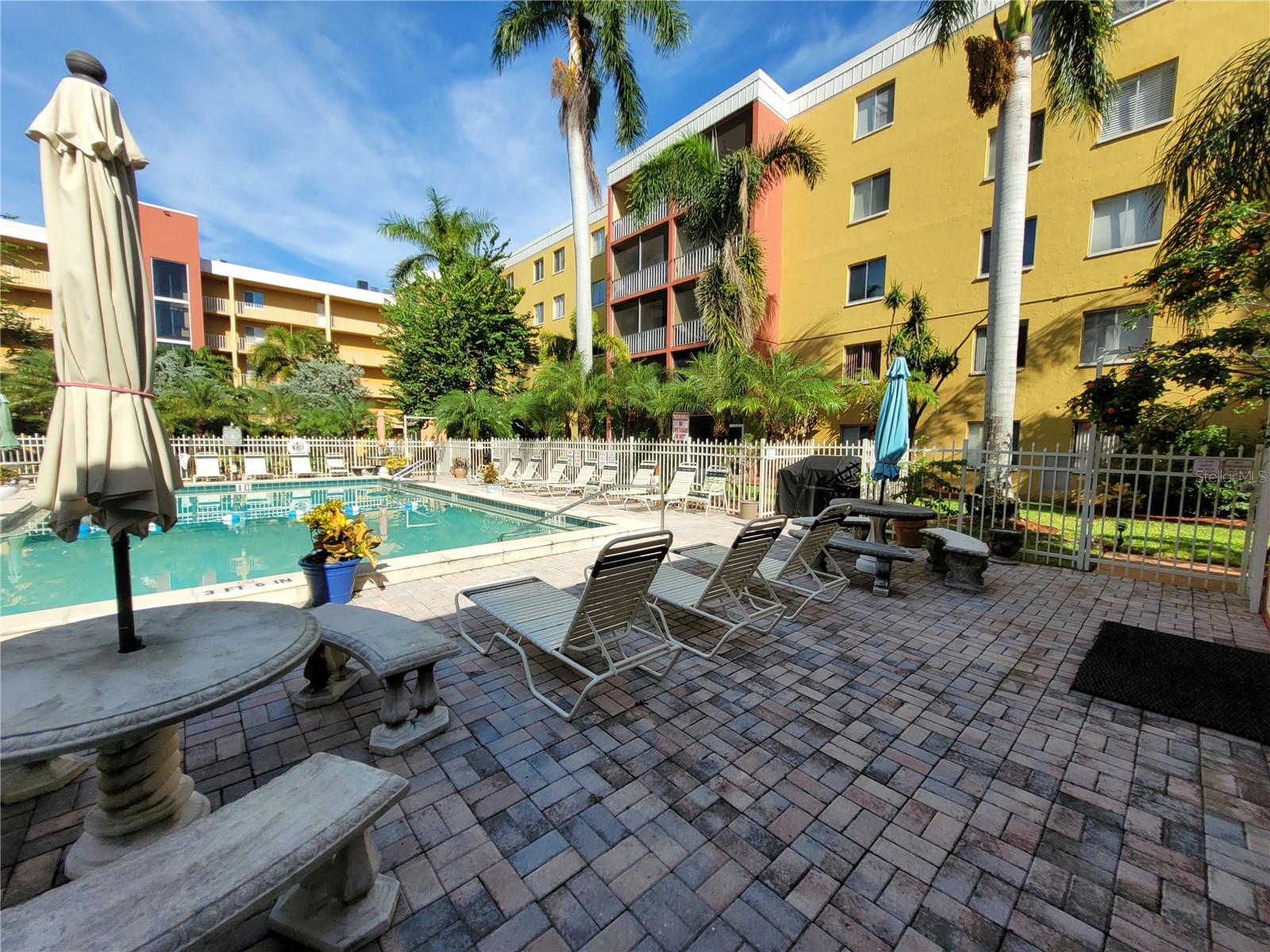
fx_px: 477
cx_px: 635
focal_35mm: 13
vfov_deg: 89.9
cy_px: 476
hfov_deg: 106.2
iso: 40
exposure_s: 1/1225
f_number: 2.2
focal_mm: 1.74
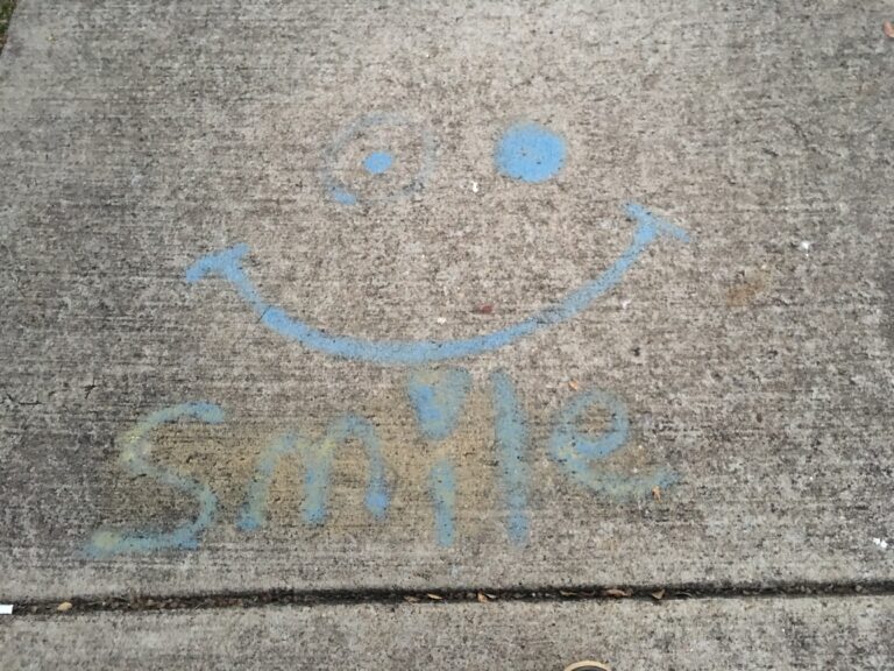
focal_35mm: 29
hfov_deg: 61.7
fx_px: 749
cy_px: 336
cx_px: 447
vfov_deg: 48.2
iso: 100
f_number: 2.2
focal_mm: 4.15
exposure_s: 1/4
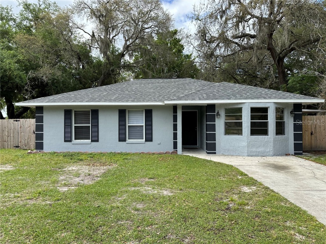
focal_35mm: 24
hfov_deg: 71.6
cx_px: 163
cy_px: 122
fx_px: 226
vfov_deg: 56.8
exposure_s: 1/2591
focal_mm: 6.86
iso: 80
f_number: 1.78
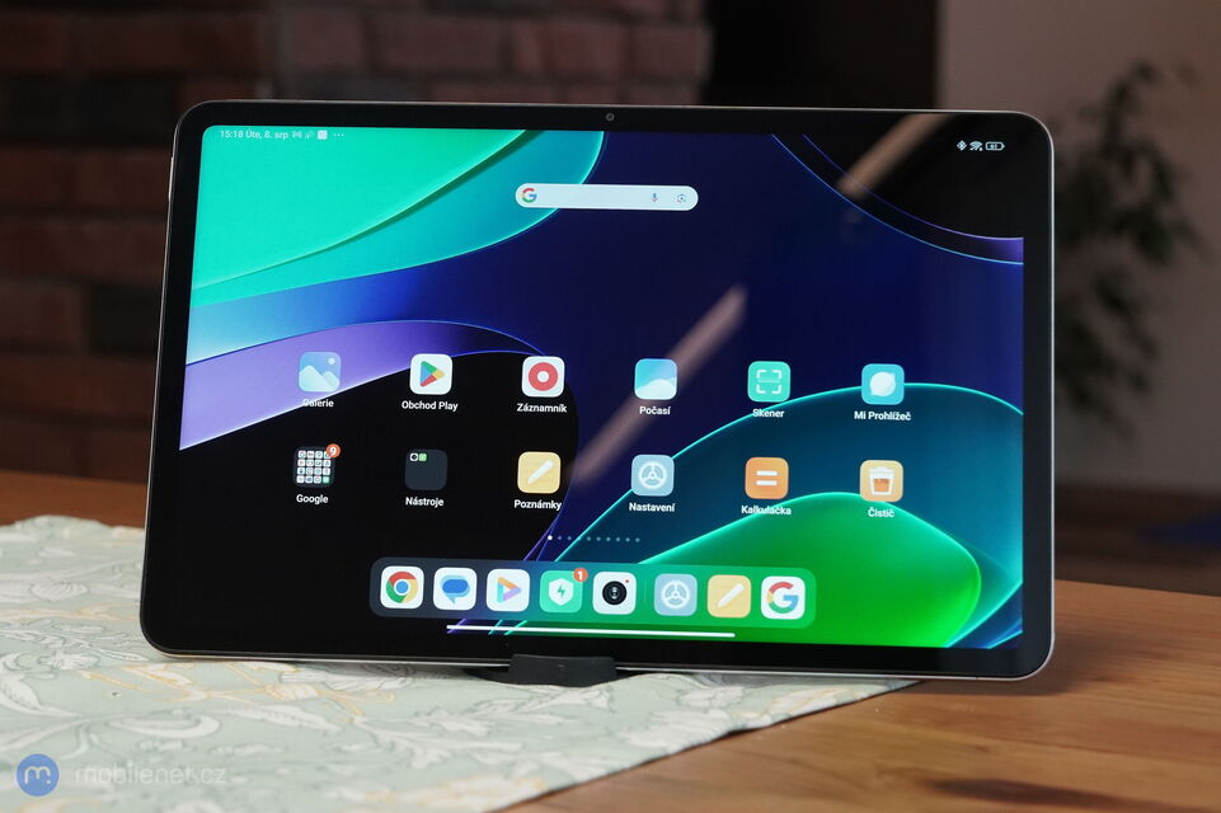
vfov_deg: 19.4
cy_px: 406
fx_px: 2373
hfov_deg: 28.9
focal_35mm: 70
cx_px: 610
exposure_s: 1/160
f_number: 8
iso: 4000
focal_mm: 70
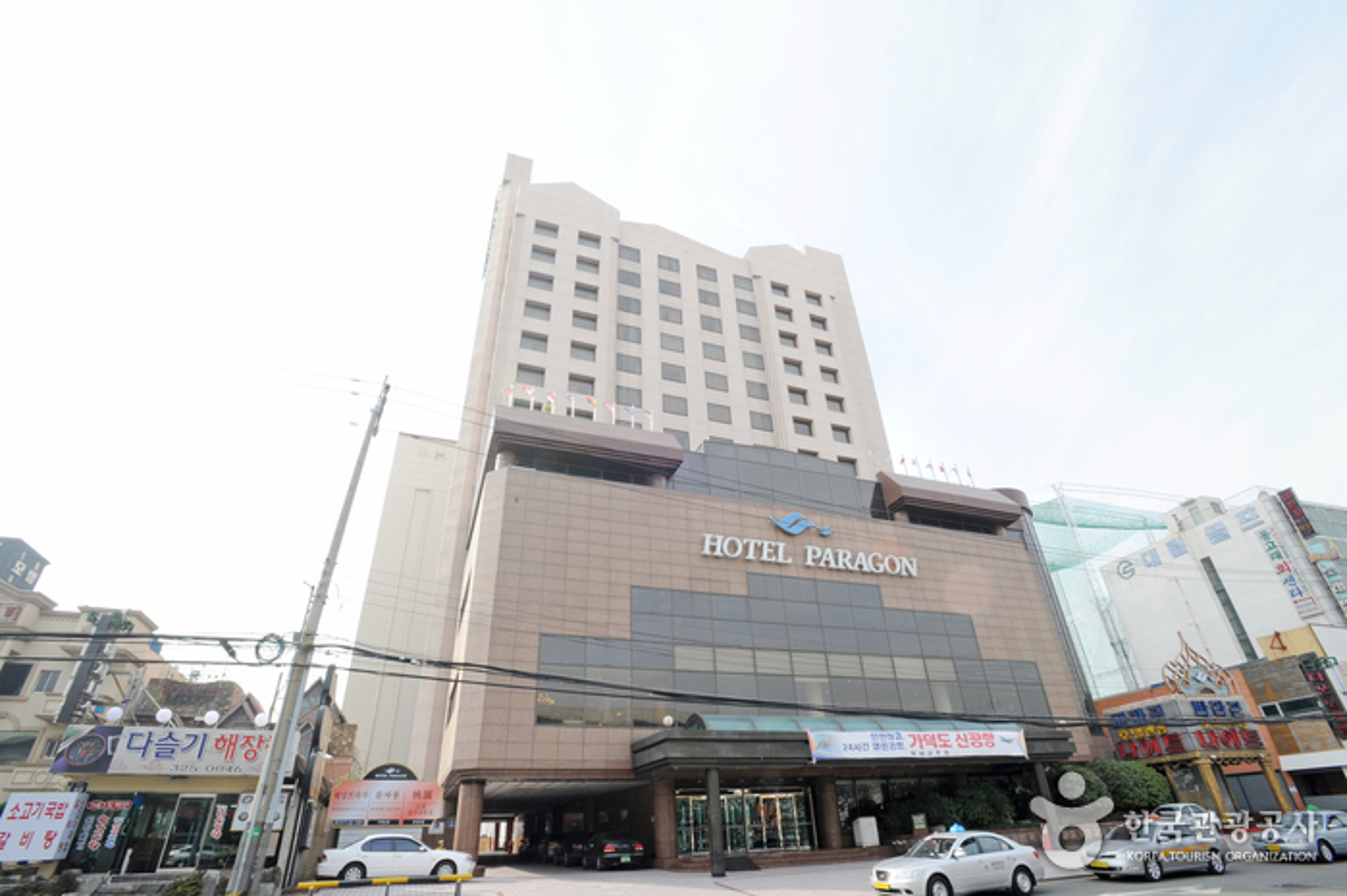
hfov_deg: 93.3
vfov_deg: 70.4
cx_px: 674
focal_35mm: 17
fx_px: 636
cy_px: 448
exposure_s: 1/100
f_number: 22
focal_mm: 17
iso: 800
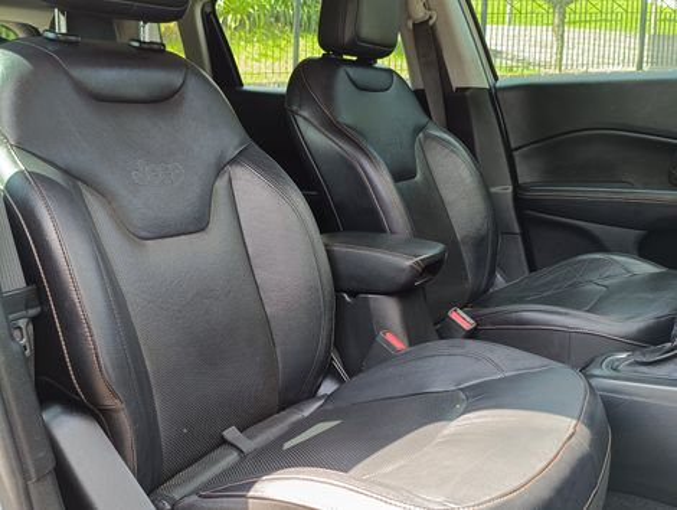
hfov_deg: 67.2
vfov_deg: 53.2
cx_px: 338
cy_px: 255
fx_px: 509
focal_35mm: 26
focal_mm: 4.94
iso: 113
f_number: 1.5
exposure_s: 1/121
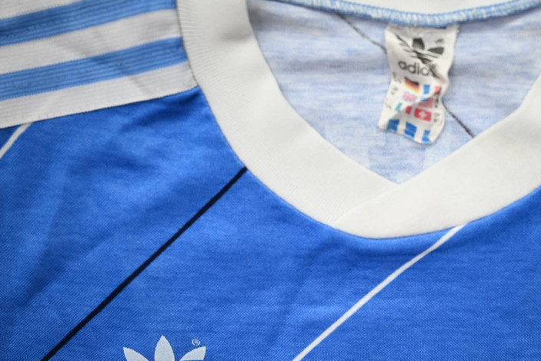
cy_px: 205
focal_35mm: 38
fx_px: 567
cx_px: 384
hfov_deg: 49.6
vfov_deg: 35.3
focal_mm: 26.5
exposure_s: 1/125
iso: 200
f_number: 5.6
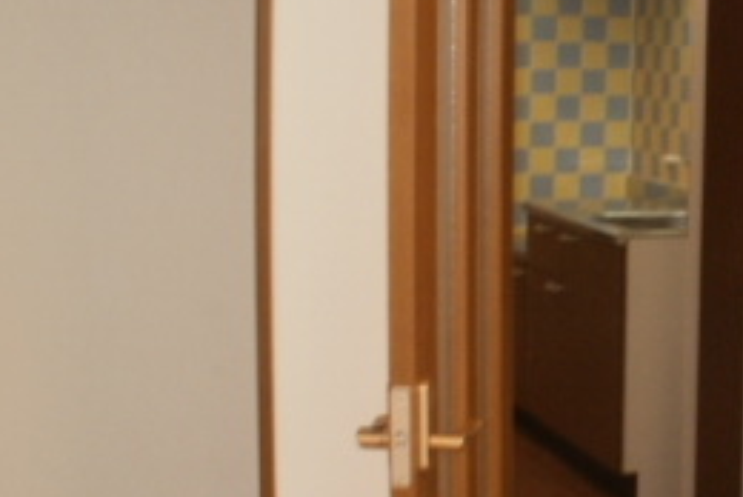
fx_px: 1901
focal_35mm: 92
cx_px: 726
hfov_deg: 21.4
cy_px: 388
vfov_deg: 14.8
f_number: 3.5
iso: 160
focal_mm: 6.3
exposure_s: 1/30
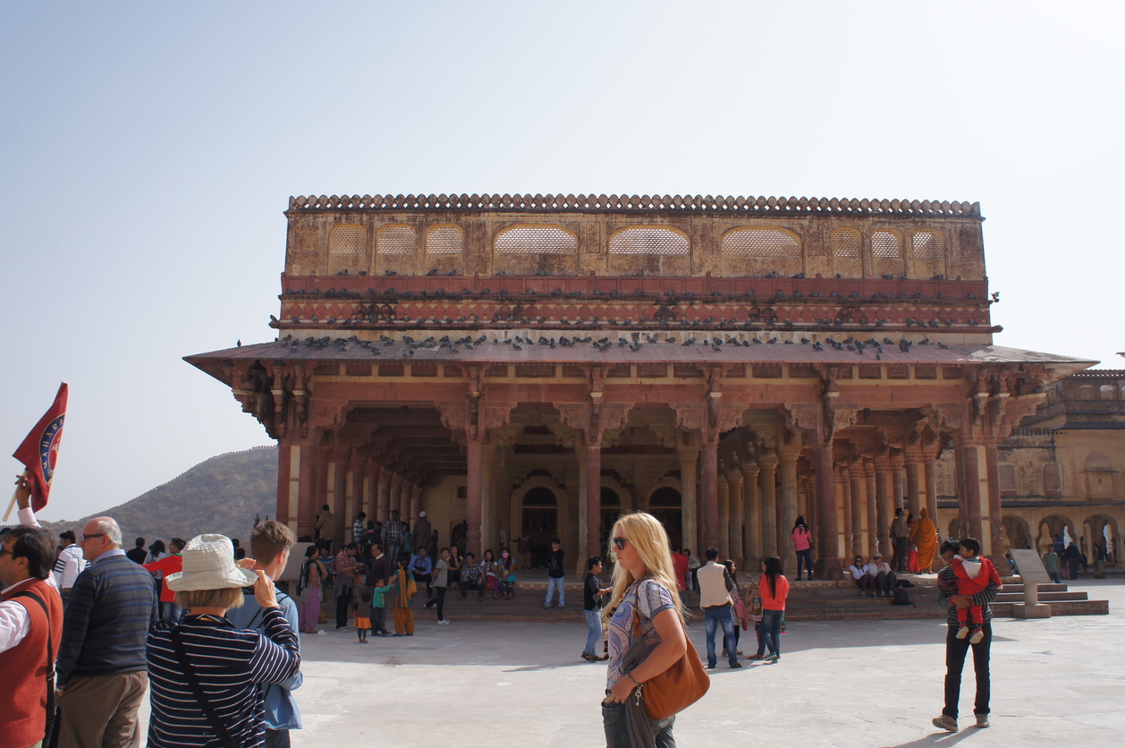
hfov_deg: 60.3
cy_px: 375
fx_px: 968
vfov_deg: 42.2
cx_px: 563
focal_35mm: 31
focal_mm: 18
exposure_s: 1/640
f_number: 8
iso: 200
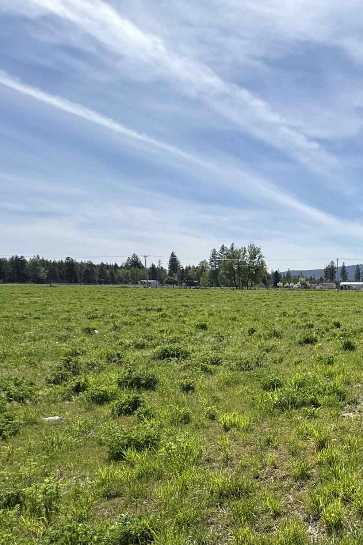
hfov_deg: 33.9
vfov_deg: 60.8
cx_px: 451
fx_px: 454
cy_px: 351
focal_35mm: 30
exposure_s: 1/2494
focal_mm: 2.22
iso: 50
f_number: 2.2
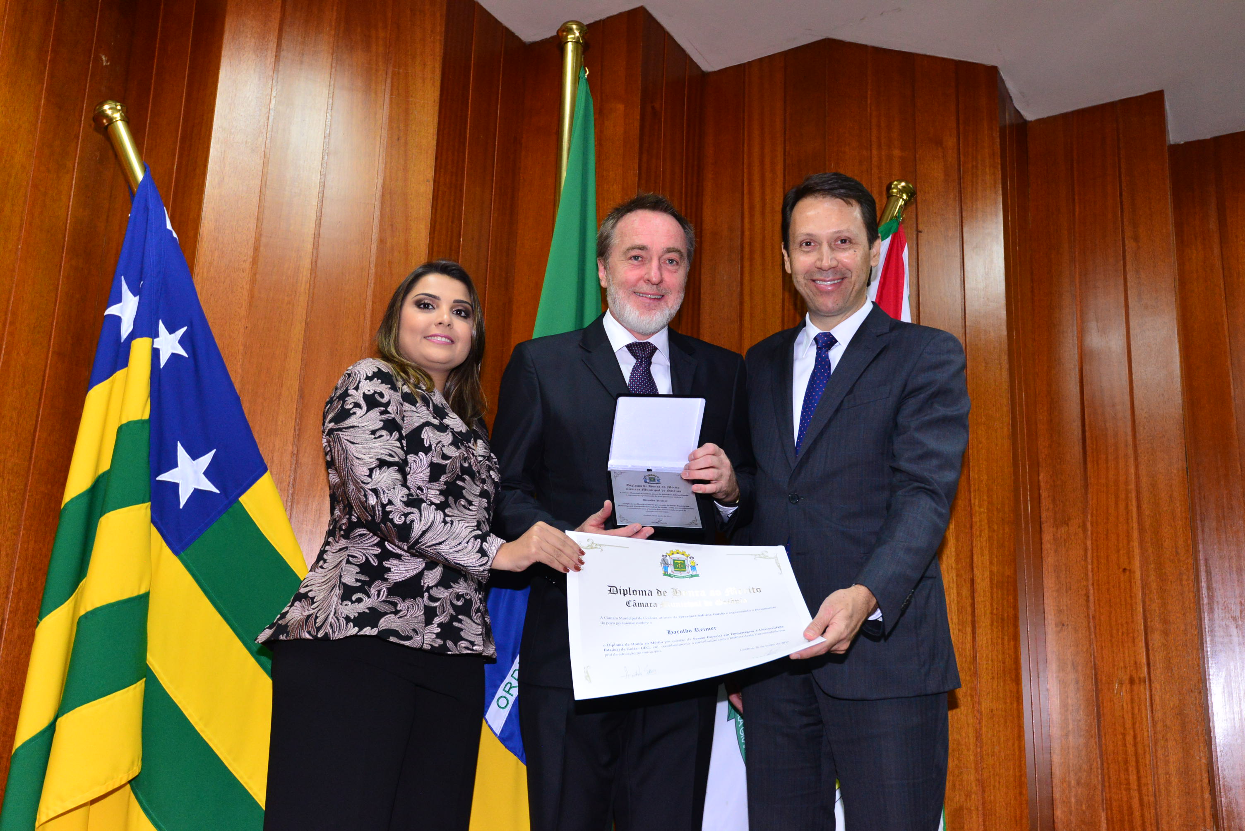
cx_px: 622
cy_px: 416
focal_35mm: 35
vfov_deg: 37.9
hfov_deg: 54.4
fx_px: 1211
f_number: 5.6
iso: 2500
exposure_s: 1/125
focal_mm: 35
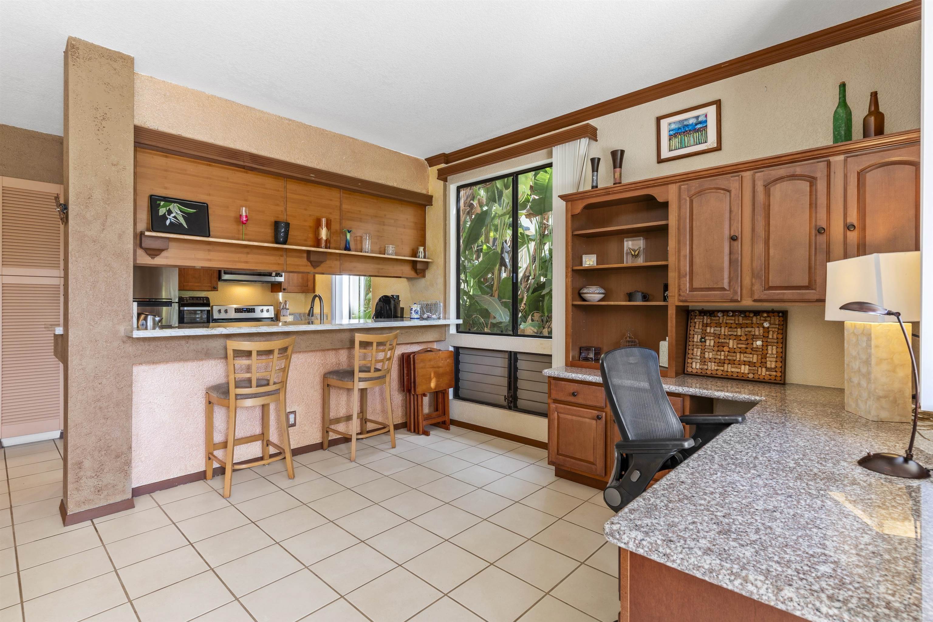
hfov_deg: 93.3
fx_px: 441
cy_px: 311
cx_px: 466
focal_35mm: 17
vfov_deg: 70.4
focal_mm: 17
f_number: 8
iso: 100
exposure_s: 1/4
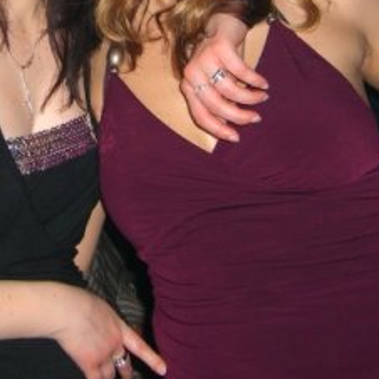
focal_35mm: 89
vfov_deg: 19.0
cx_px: 101
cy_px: 3
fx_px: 1102
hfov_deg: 19.4
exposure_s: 1/60
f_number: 2.8
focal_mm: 7.9
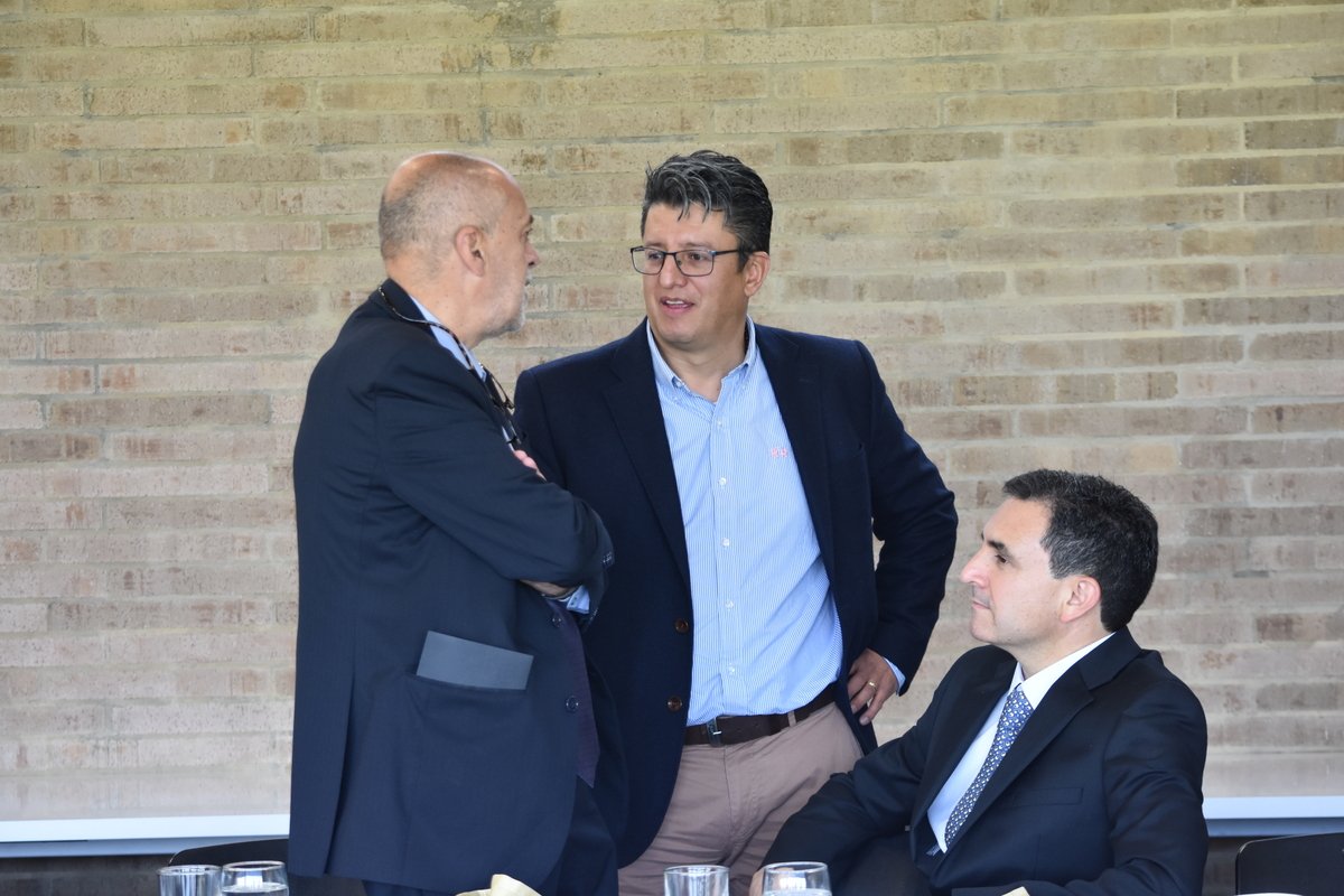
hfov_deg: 18.9
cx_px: 672
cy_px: 448
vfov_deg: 12.7
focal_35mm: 108
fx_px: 4032
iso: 800
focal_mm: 72
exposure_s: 1/100
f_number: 4.5
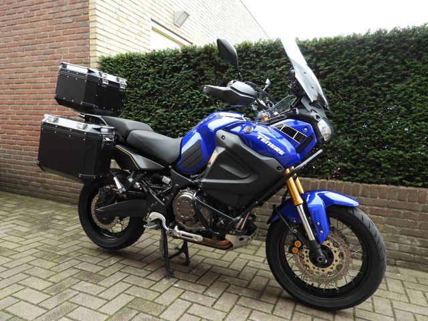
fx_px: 297
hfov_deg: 71.6
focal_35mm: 24
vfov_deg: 56.8
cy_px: 160
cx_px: 214
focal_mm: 4.3
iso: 100
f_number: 3.3
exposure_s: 1/60
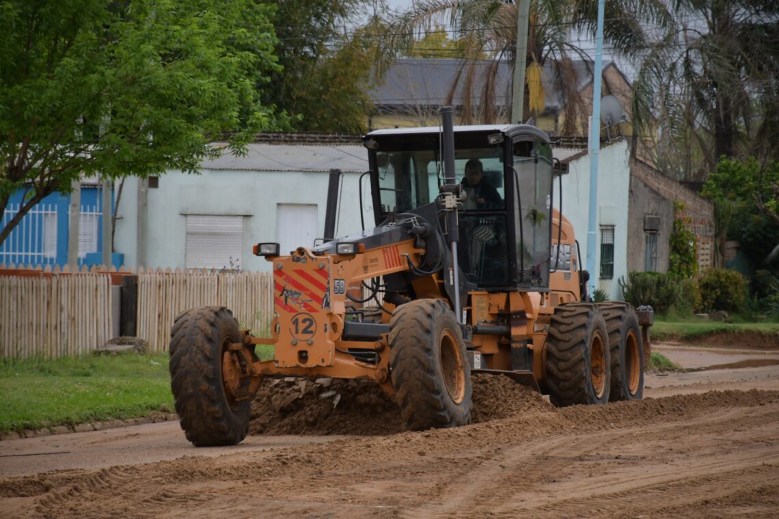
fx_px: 4544
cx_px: 390
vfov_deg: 6.5
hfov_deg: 9.8
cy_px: 260
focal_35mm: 210
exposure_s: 1/100
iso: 125
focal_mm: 140
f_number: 5.6
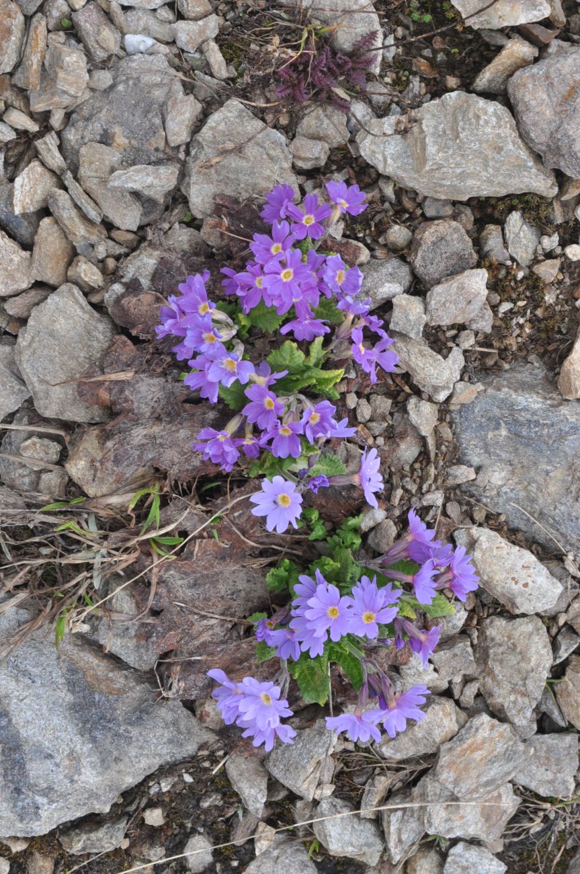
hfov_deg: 22.6
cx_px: 290
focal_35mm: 60
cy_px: 437
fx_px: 1454
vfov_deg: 33.4
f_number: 13
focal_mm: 40
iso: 400
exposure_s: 1/125
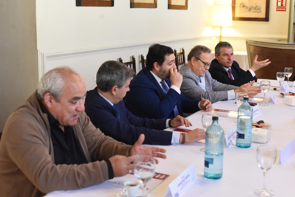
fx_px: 410
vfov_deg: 27.0
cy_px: 98
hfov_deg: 39.6
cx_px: 148
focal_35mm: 50
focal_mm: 50
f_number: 4.5
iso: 5600
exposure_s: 1/125
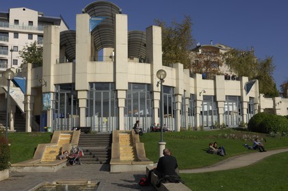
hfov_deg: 46.4
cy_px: 96
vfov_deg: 31.8
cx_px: 144
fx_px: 336
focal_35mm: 42
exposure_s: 1/160
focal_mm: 28
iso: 160
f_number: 17
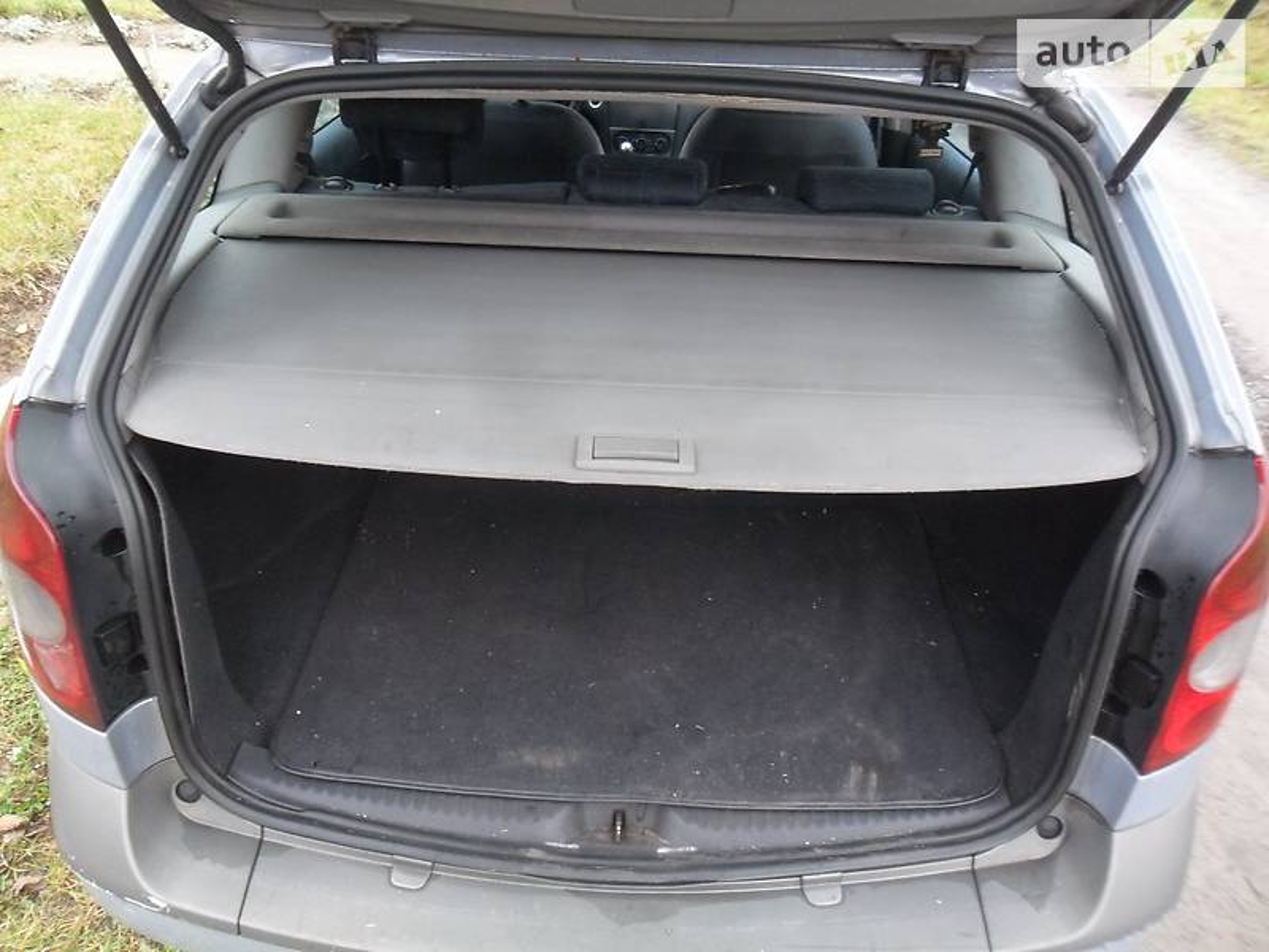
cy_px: 476
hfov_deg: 65.3
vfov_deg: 51.4
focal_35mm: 27
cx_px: 634
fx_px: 990
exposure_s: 1/45
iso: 200
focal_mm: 4.9
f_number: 3.5
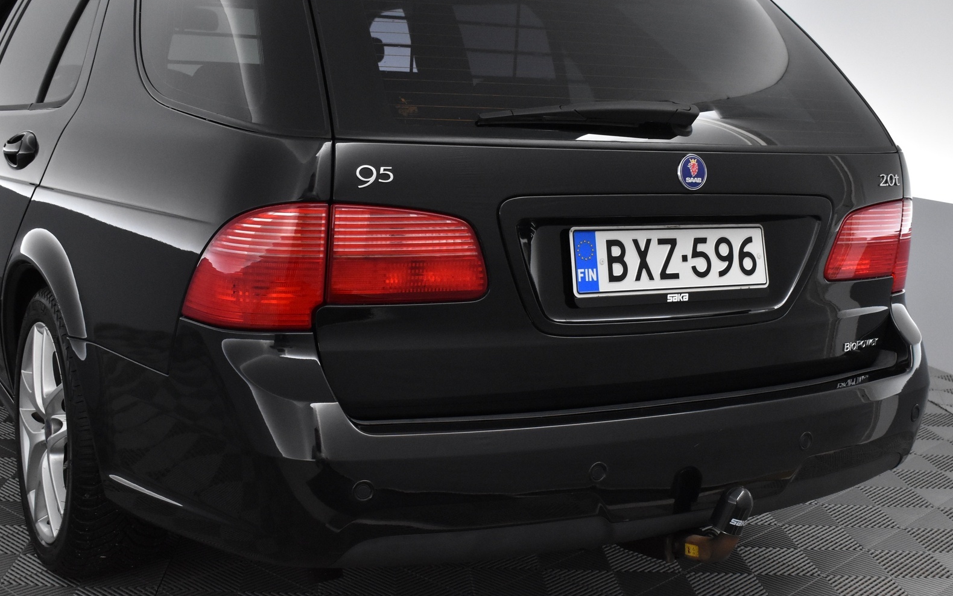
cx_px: 469
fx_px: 1221
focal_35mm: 47
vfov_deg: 27.4
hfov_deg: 42.6
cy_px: 317
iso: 3200
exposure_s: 1/160
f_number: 6.3
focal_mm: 30
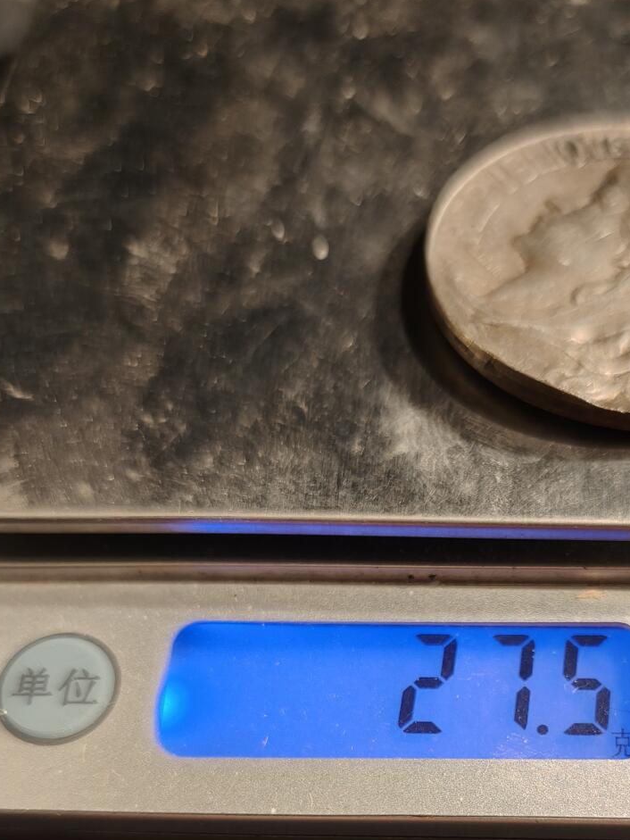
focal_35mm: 44
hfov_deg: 32.2
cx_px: 481
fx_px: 1067
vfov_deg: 40.3
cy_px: 727
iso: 250
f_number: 1.6
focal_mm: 6.06
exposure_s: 1/177
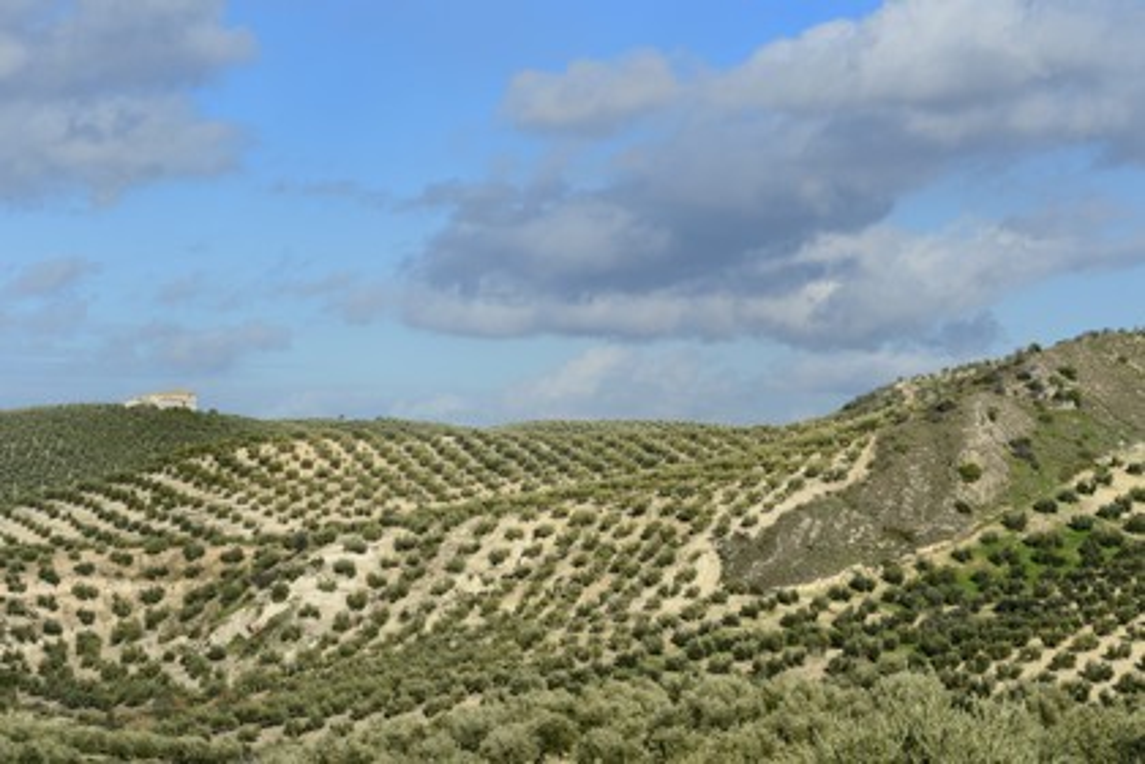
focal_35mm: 105
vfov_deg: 13.0
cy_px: 382
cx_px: 572
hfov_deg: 19.5
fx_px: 3339
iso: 400
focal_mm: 105
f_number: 14
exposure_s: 1/400
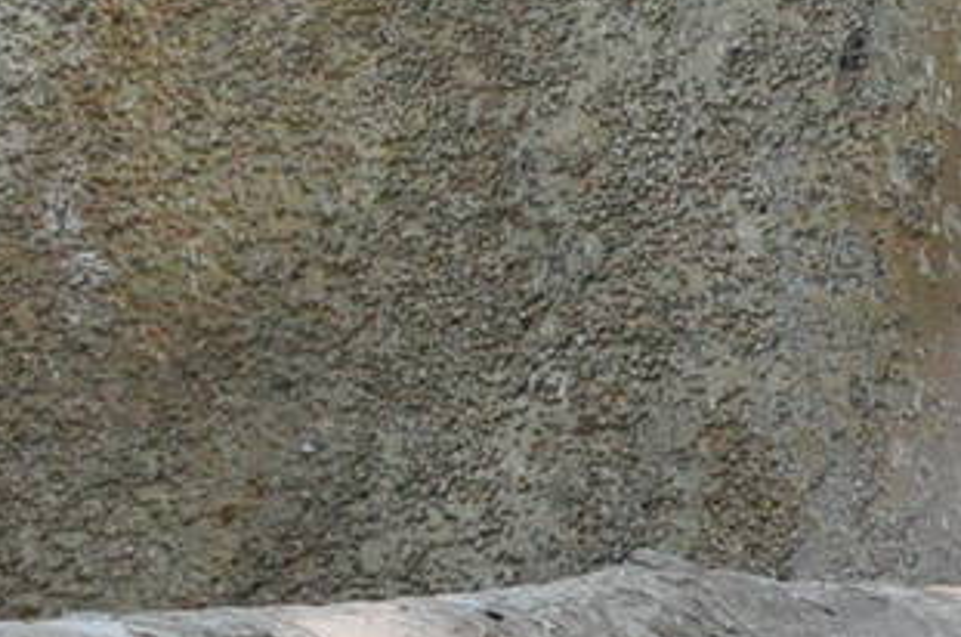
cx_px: -312
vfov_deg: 2.5
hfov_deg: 3.8
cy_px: -676
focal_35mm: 541
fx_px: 14412
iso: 3200
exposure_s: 1/1000
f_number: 8
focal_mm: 70
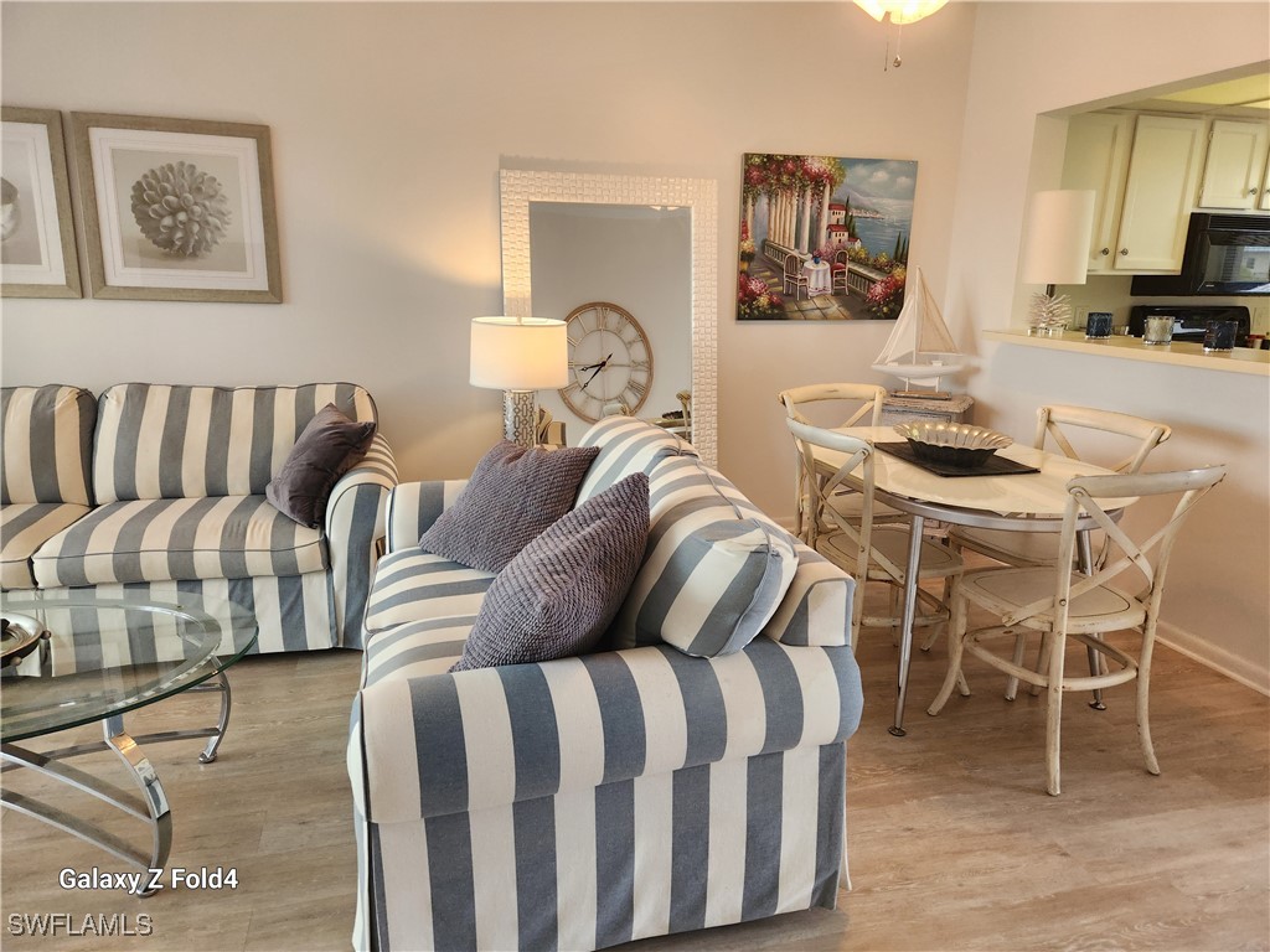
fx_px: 844
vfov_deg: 58.9
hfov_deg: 73.9
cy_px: 476
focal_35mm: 23
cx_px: 635
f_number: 1.8
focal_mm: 5.4
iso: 200
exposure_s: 1/120
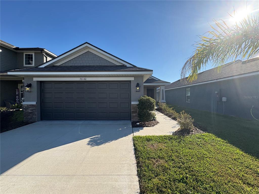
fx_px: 105
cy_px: 97
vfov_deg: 85.7
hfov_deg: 102.1
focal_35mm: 14
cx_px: 130
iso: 50
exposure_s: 1/1346
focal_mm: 2.22
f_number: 2.2
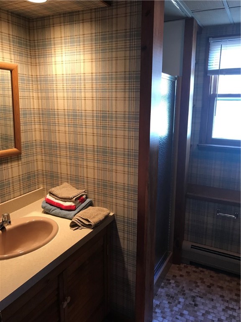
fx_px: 260
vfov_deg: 63.4
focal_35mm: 28
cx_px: 120
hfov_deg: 49.7
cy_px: 161
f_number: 1.8
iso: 40
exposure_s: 1/17
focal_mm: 3.99
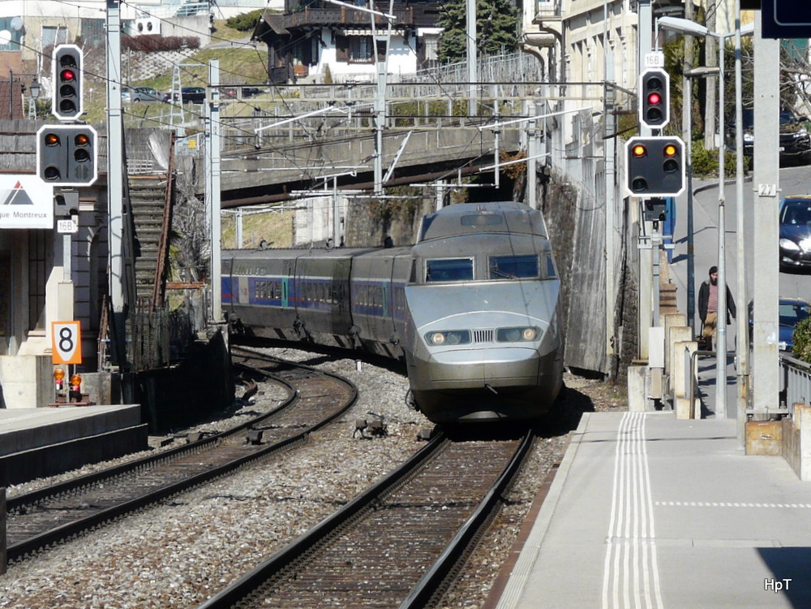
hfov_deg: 15.1
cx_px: 406
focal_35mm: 131
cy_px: 304
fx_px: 3069
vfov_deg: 11.3
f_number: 5.6
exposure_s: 1/500
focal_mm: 21.6
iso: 100
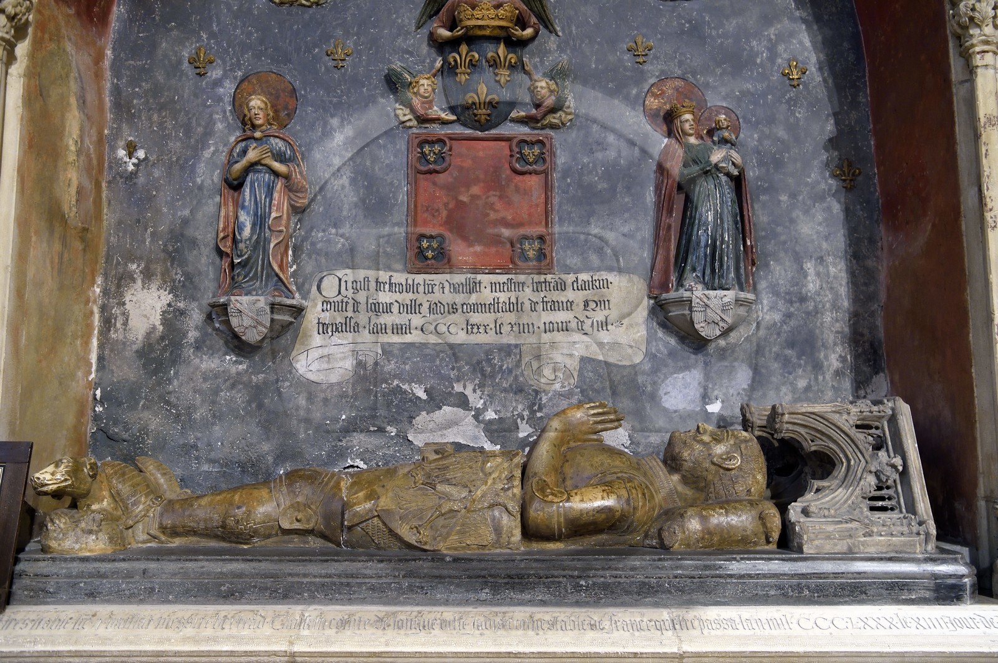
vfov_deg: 41.0
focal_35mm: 32
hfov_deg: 58.8
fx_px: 886
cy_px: 332
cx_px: 499
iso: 1600
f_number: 5
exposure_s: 1/8
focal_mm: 32
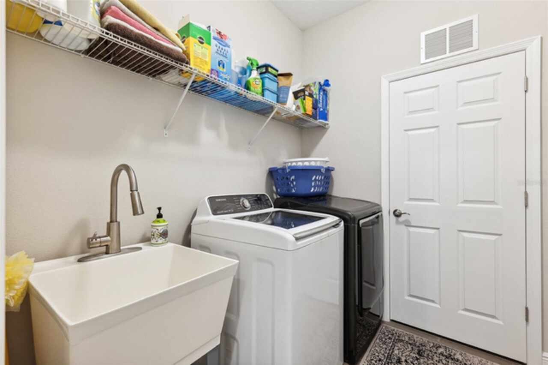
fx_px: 228
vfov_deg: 77.3
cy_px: 182
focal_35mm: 15
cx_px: 274
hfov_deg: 100.4
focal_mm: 15
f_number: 8
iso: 400
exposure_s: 1/3.33
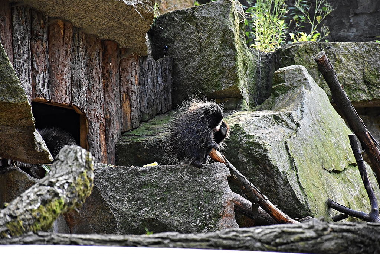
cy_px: 127
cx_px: 190
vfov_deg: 6.5
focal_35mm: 210
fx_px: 2217
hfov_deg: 9.8
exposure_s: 1/500
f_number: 5.6
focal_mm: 140
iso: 2500
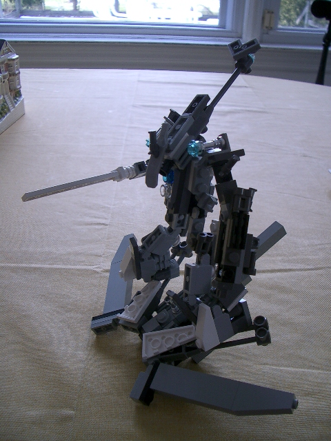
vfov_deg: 52.6
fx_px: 446
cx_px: 166
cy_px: 220
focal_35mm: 35
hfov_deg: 40.7
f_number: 2.6
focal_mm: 5.8
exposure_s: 1/80
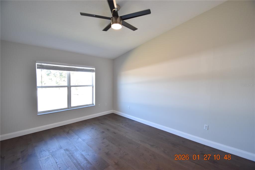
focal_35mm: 15
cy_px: 85
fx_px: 106
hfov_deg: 100.4
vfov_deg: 77.3
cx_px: 128
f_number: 3.5
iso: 800
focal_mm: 10
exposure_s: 1/180
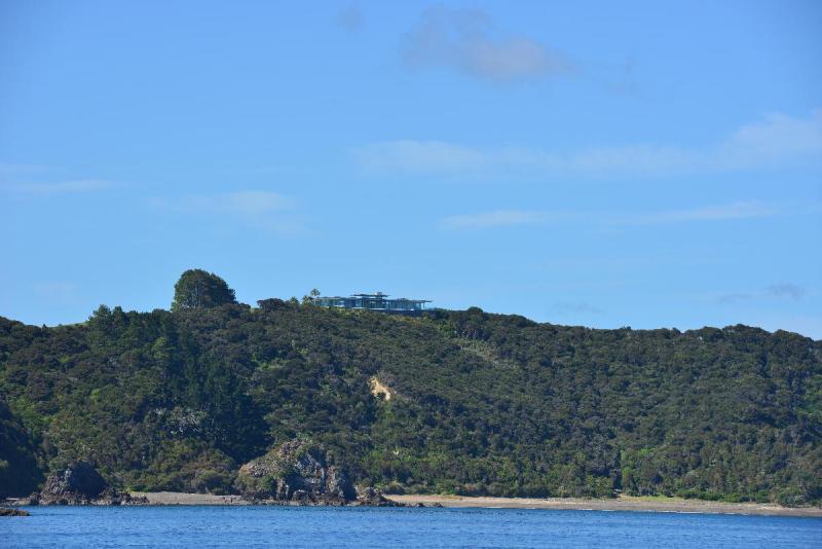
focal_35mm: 185
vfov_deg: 7.4
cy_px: 274
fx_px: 4225
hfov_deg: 11.1
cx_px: 411
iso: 250
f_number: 11
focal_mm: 185
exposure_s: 1/500
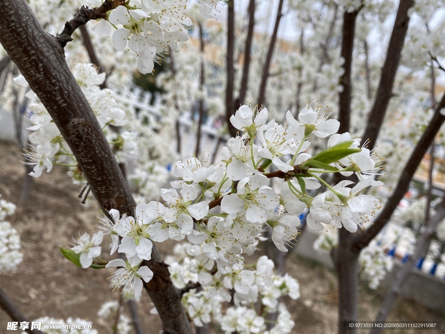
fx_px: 334
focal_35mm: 26
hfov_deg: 67.3
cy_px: 167
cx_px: 222
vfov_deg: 53.1
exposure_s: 1/469
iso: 32
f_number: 1.8
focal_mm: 4.25
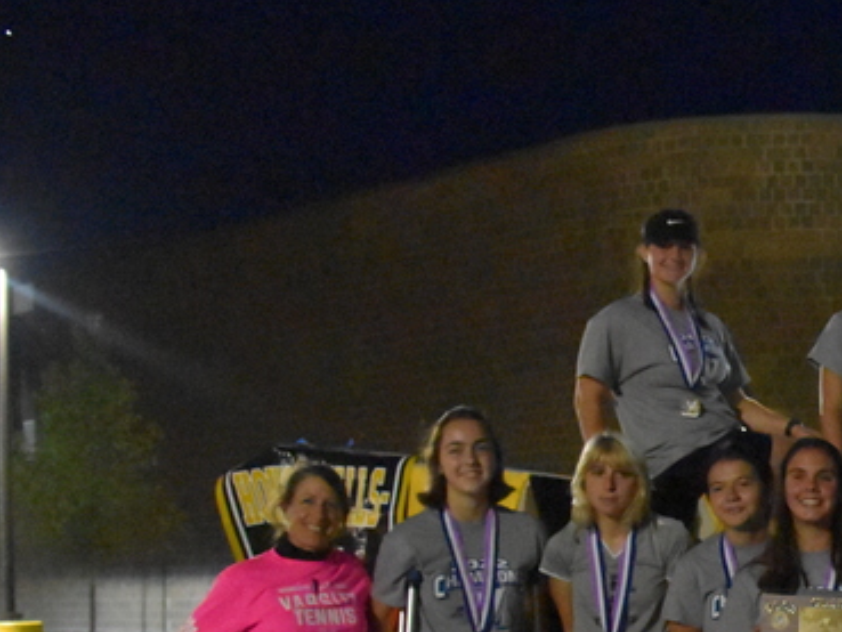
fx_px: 1752
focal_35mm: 72
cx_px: 1056
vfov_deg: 20.1
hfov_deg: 24.1
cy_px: 560
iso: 11400
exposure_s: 1/60
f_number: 3.5
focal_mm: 18
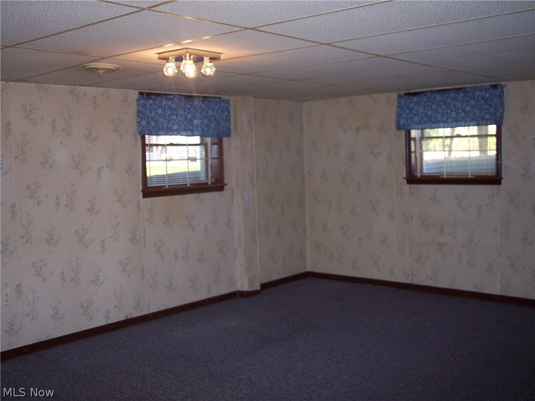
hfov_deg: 47.9
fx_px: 603
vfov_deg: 36.8
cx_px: 268
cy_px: 200
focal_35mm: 39
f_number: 2.8
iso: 100
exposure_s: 1/60
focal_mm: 8
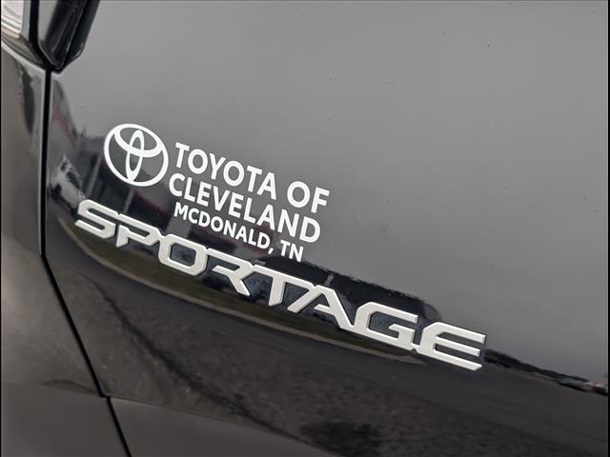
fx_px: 863
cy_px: 228
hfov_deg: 38.9
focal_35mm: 49
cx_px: 305
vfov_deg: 29.7
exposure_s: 1/2000
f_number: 1.68
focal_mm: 6.9
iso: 437
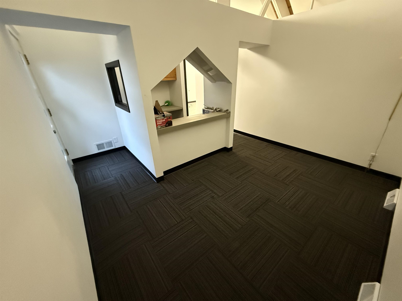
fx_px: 163
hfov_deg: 102.1
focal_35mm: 14
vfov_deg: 85.7
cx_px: 201
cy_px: 150
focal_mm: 2.22
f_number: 2.2
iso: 1250
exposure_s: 1/60
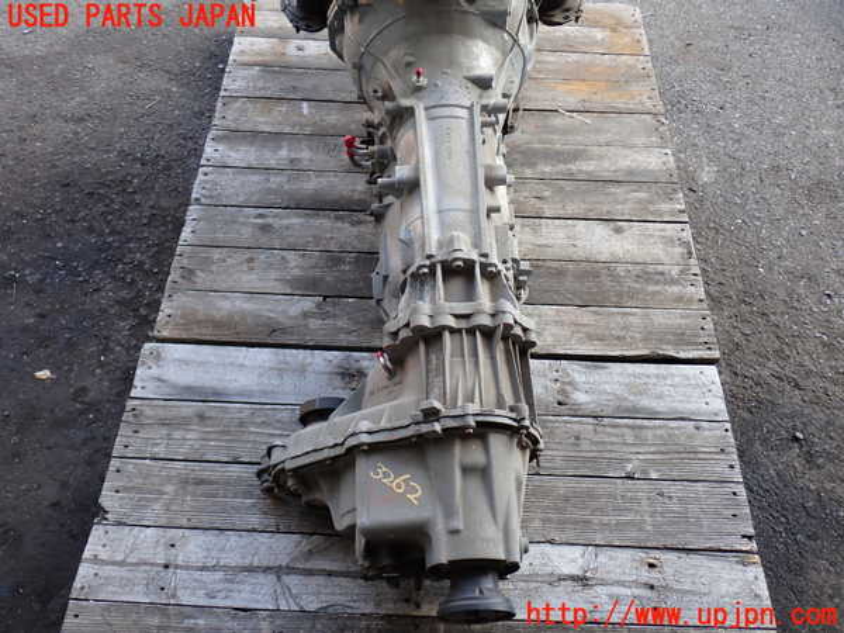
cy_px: 316
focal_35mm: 32
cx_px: 422
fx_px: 780
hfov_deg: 56.8
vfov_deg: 44.2
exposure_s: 1/100
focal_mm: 5.79
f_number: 2.4
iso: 100
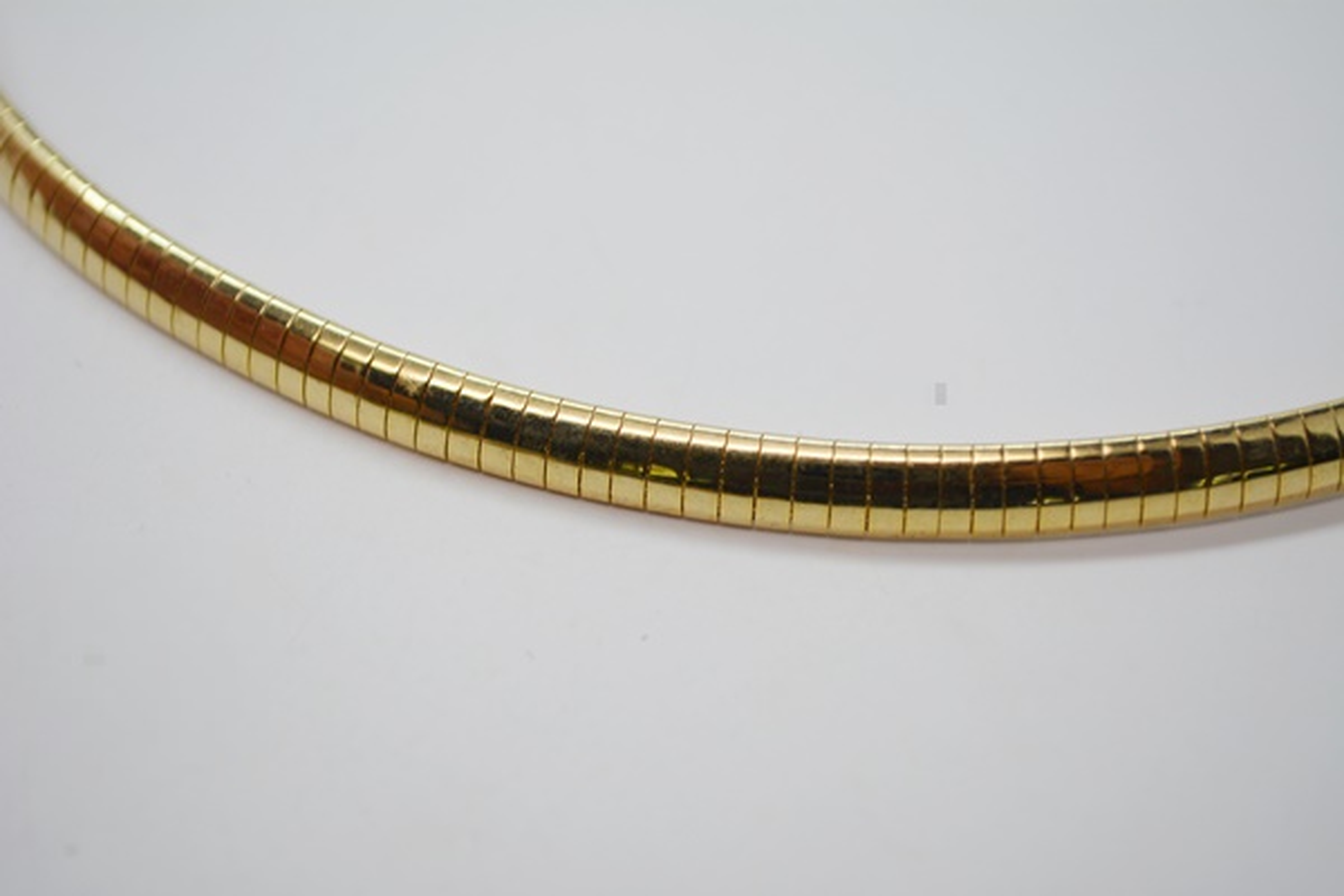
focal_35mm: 72
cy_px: 448
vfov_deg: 18.9
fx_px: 2688
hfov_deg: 28.1
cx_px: 672
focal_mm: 48
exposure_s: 1/160
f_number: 6.3
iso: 200
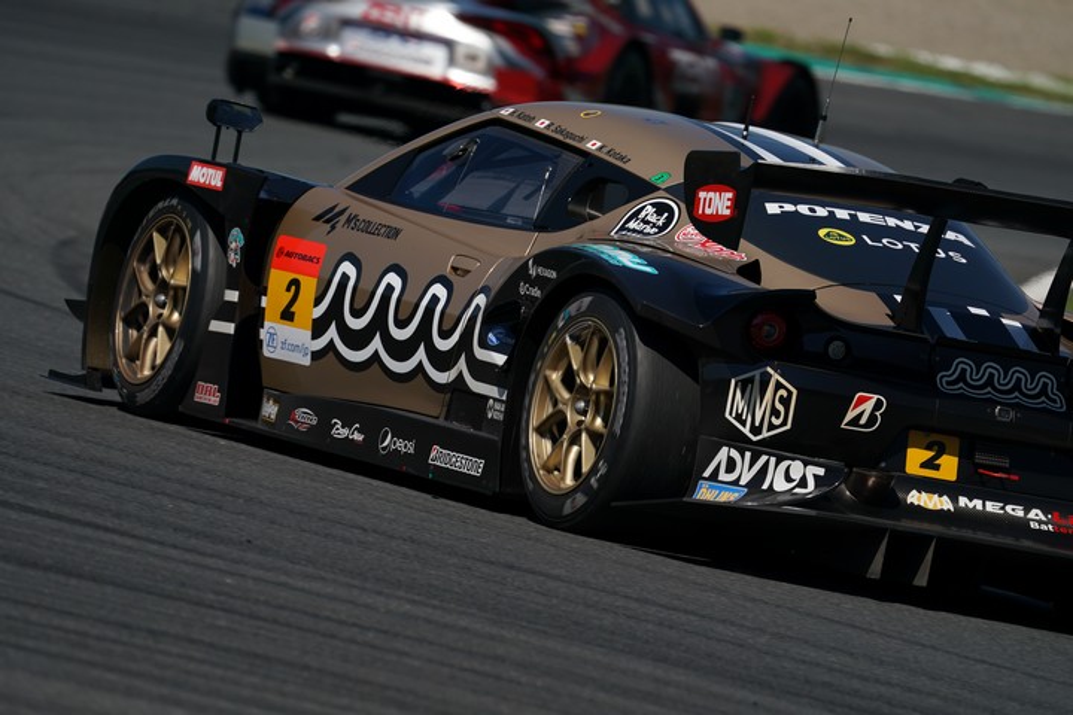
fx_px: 17882
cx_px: 536
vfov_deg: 2.3
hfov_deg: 3.4
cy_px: 358
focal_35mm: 600
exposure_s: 1/1000
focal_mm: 600
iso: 200
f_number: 9
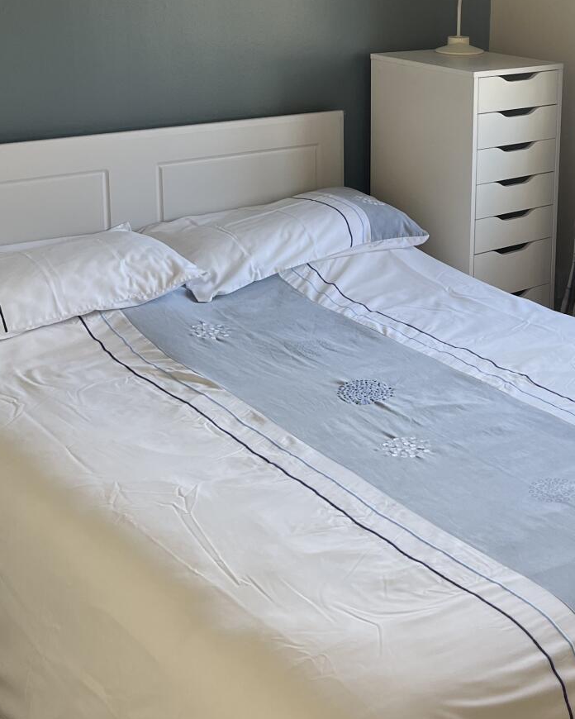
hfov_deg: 26.4
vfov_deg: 32.8
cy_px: 166
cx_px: 502
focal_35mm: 56
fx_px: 1191
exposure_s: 1/122
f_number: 1.6
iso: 40
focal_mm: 5.1
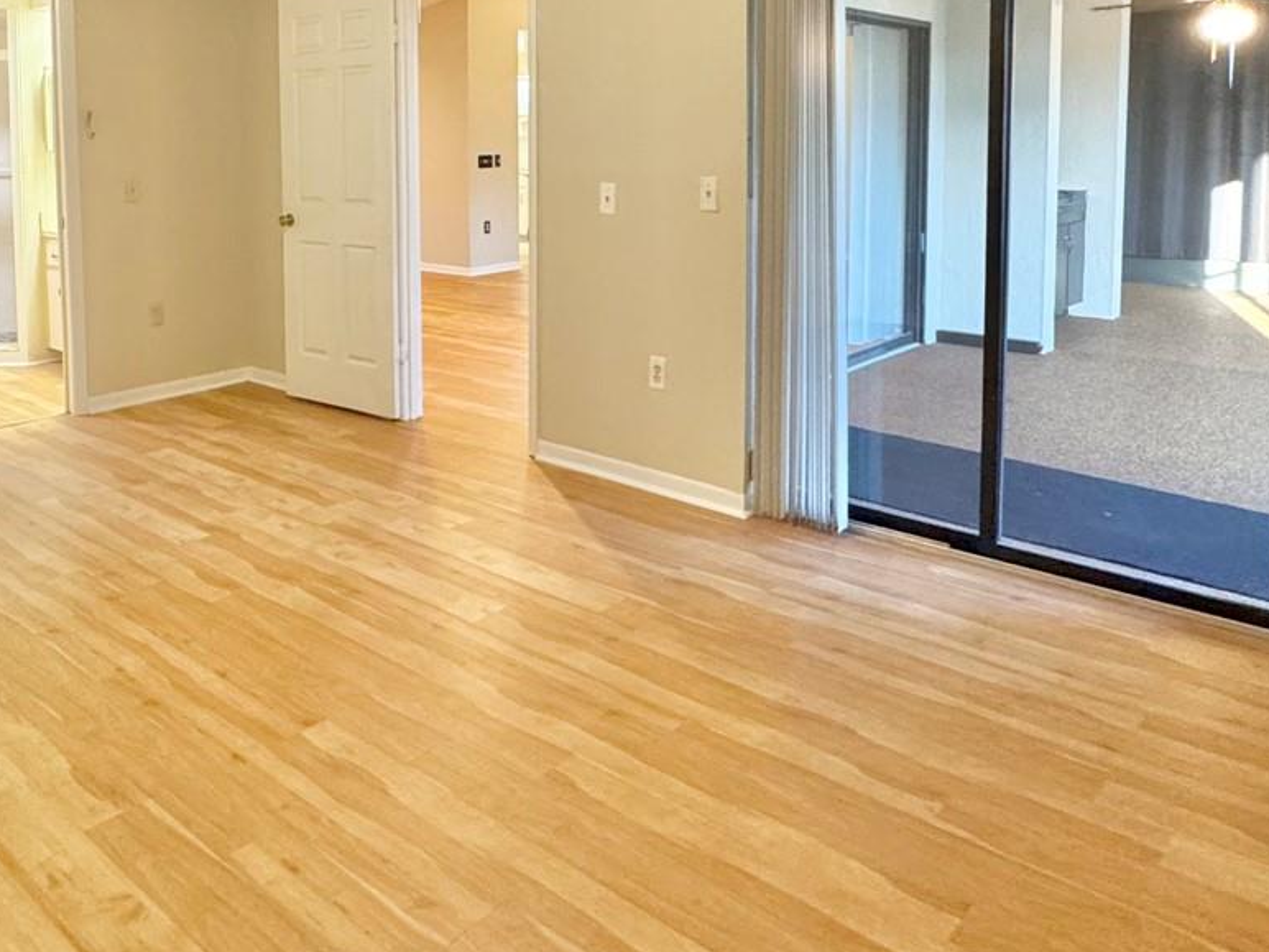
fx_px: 1063
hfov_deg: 60.4
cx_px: 437
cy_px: 207
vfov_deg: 46.0
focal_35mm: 29
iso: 500
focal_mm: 2.22
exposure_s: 1/60
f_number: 2.2
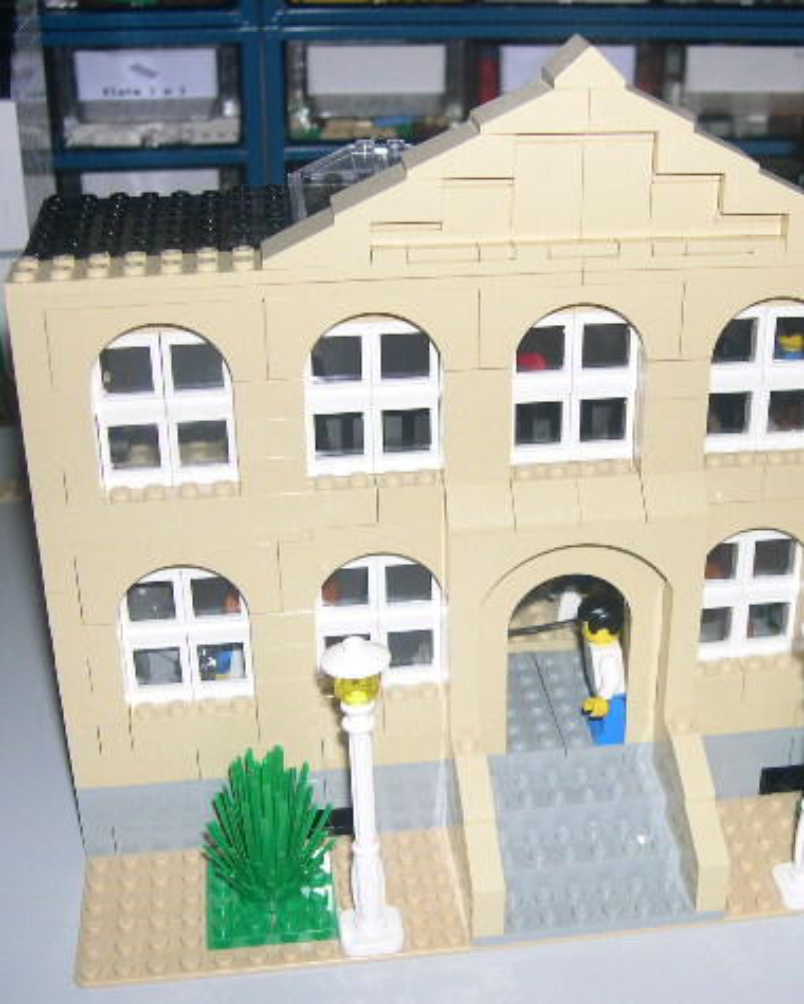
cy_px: 505
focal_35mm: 50
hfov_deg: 30.0
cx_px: 537
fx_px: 1487
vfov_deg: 37.3
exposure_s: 1/60
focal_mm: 8
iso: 100
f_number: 2.8
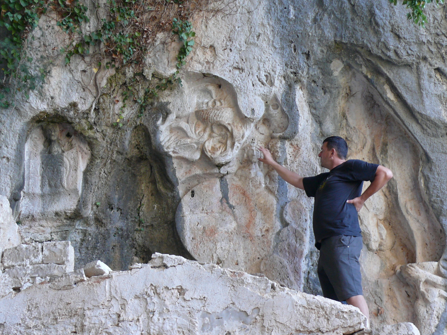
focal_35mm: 70
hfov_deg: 27.8
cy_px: 168
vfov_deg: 21.0
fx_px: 904
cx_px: 226
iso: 125
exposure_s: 1/30
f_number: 3.2
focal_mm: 10.6
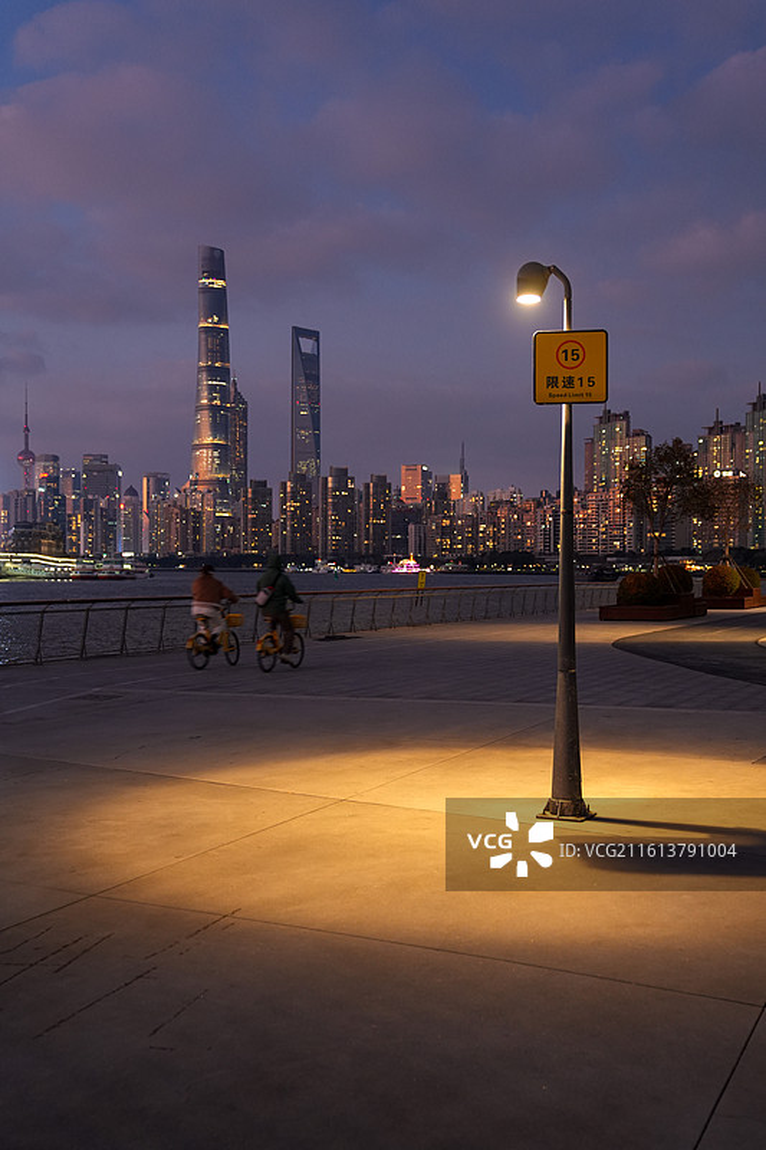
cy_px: 575
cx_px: 383
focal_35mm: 41
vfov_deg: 47.4
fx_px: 1309
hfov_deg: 32.6
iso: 1000
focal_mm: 41
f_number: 2.8
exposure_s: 1/15
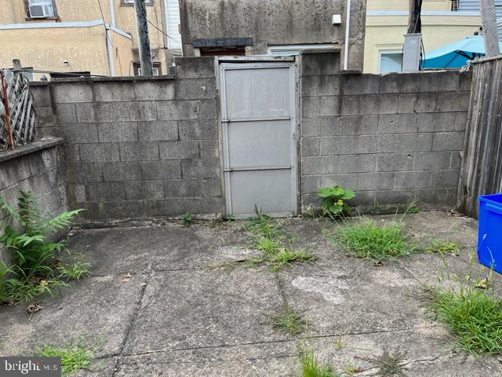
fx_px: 377
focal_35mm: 26
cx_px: 251
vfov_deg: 53.1
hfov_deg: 67.3
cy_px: 188
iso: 50
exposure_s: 1/389
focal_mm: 5.1
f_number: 1.6
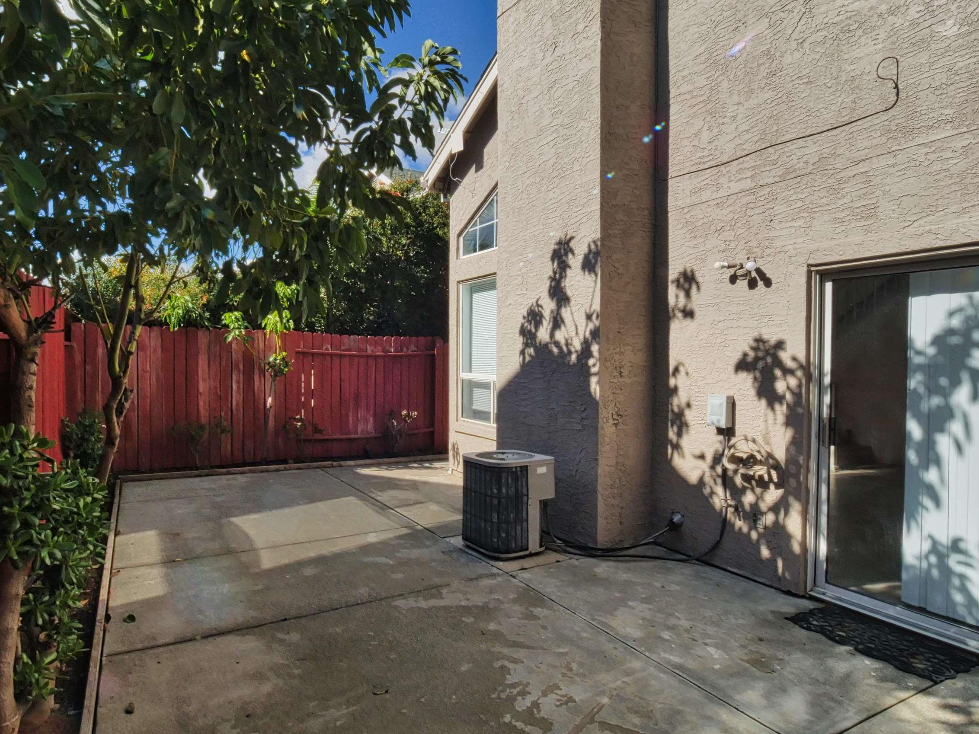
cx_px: 439
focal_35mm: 19
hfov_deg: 84.4
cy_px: 366
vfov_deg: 68.7
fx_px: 537
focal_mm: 7
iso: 160
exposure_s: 1/100
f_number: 18
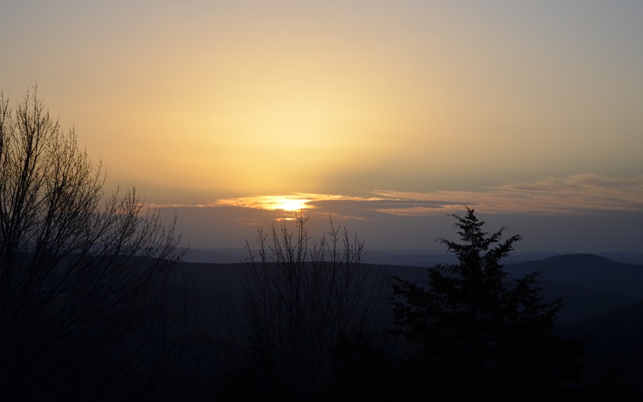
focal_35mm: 89
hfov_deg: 23.4
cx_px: 321
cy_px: 200
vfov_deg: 14.8
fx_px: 1552
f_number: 5.6
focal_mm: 55
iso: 400
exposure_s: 1/1250
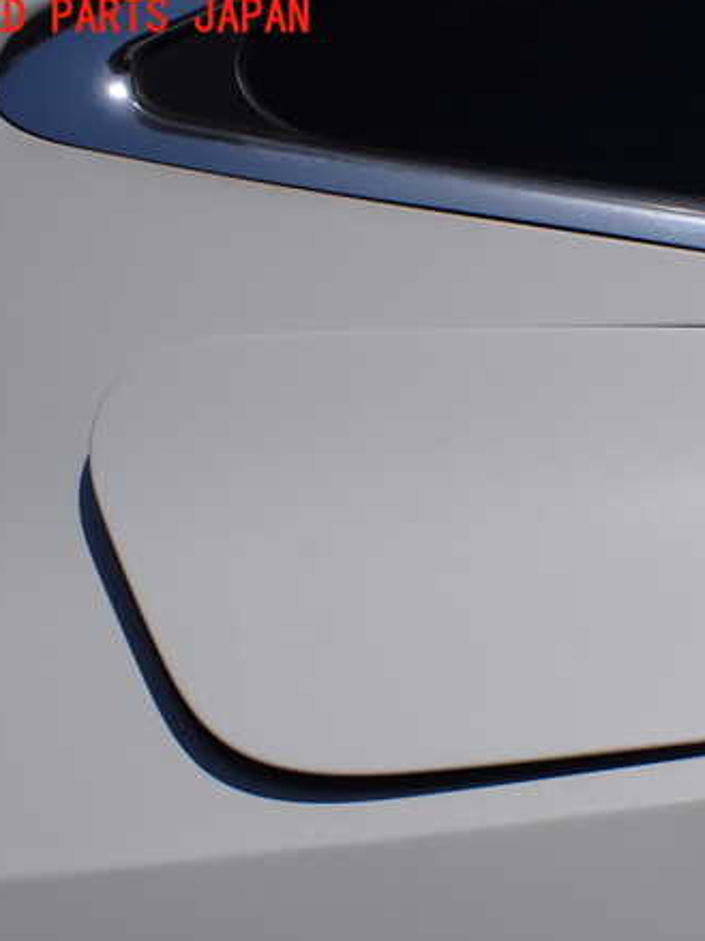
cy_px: 474
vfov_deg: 45.8
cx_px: 564
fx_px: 1114
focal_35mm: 41
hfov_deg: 34.1
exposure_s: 1/640
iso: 100
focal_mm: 5.4
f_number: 9
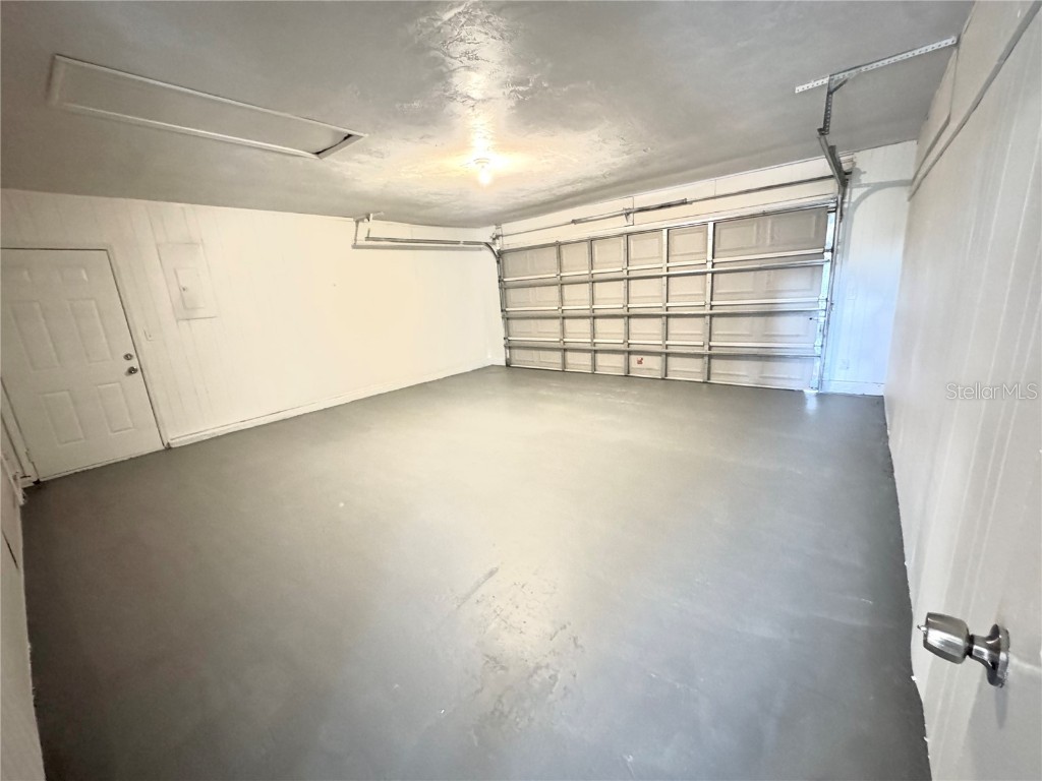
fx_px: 421
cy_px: 390
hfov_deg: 102.1
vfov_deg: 85.7
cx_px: 521
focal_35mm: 14
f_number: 2.2
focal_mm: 2.22
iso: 1250
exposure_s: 1/40
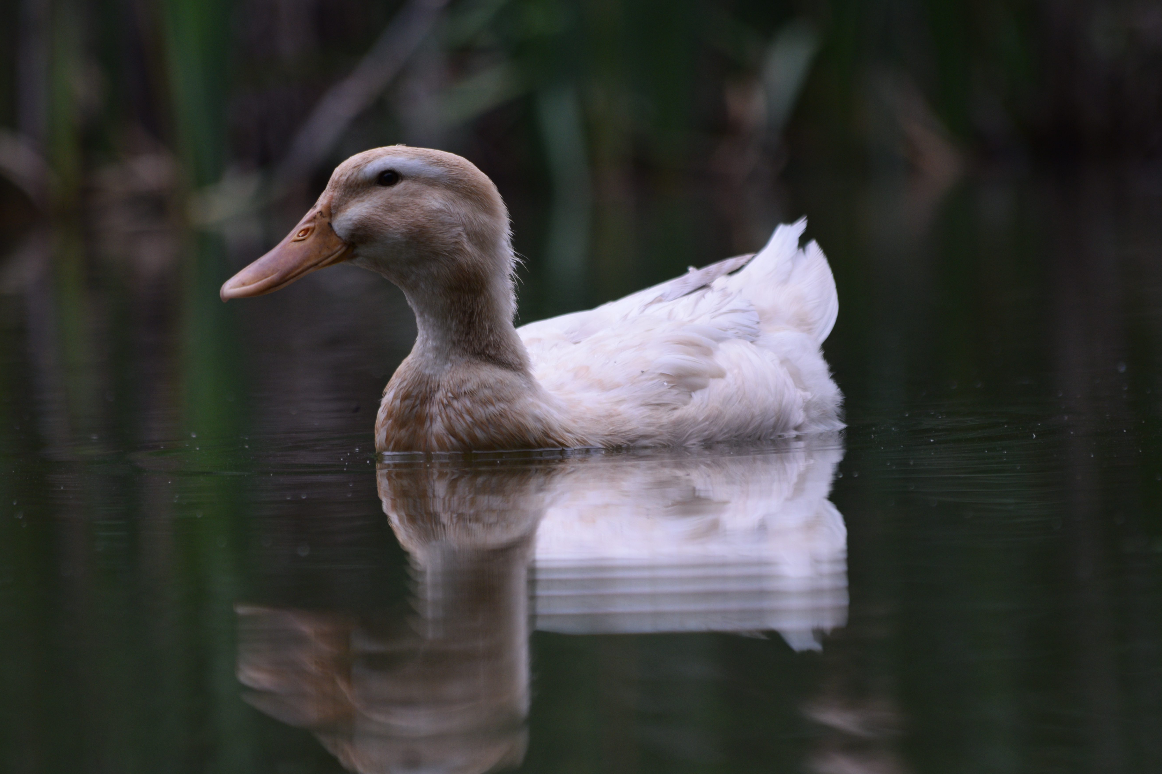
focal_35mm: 341
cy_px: 412
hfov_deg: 6.0
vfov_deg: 4.0
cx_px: 539
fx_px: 11006
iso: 250
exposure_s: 1/500
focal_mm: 200
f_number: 5.6
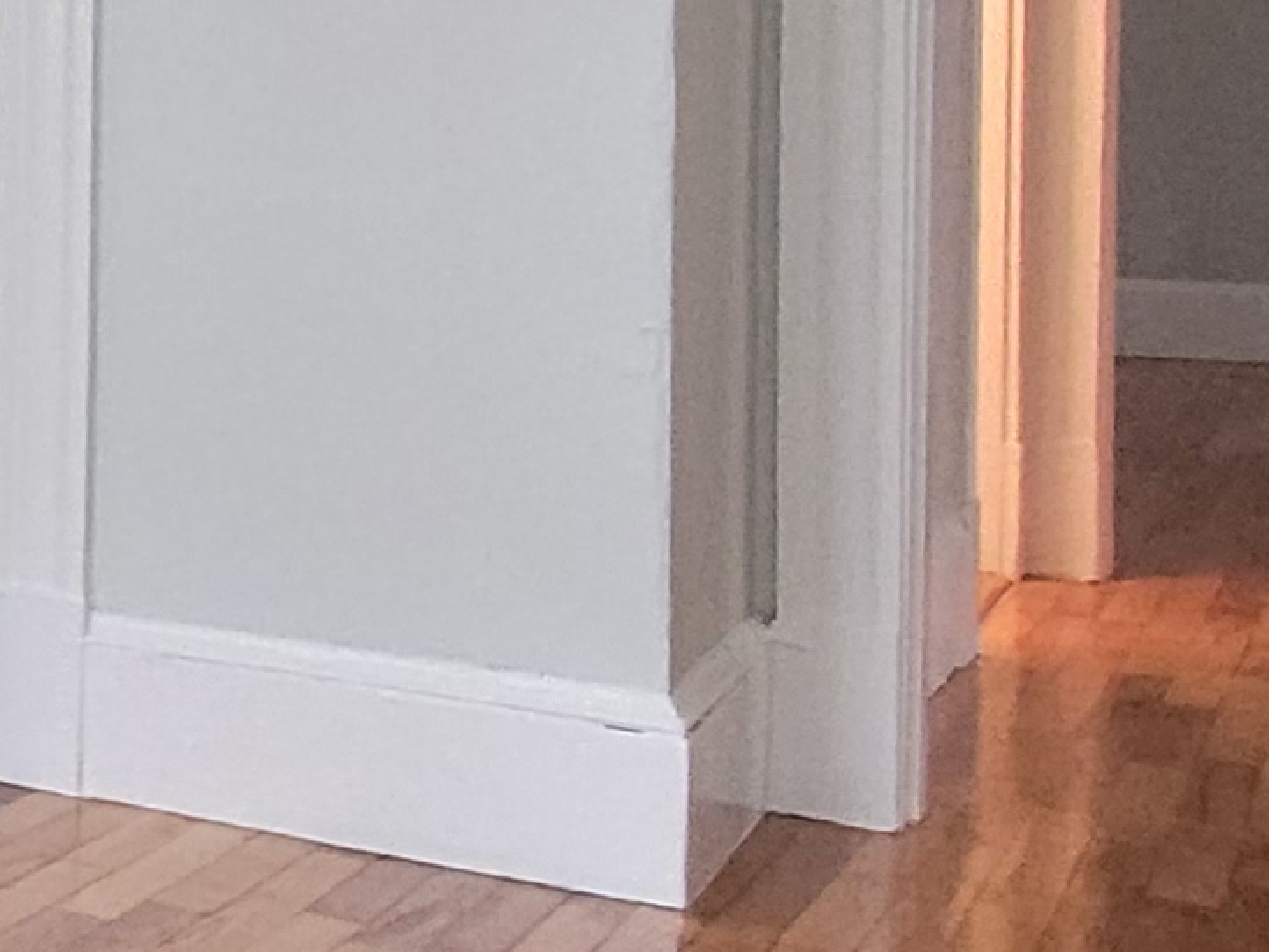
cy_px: 146
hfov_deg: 17.6
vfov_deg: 20.2
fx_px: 2640
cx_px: -1364
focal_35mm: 72
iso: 500
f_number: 2.2
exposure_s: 1/30
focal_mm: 1.74
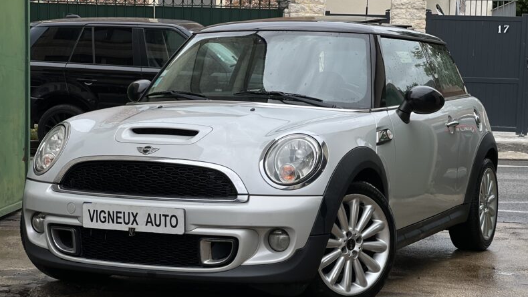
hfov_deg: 25.0
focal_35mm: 85
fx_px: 1190
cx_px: 263
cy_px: 181
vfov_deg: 14.2
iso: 32
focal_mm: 9
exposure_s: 1/369
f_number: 2.8
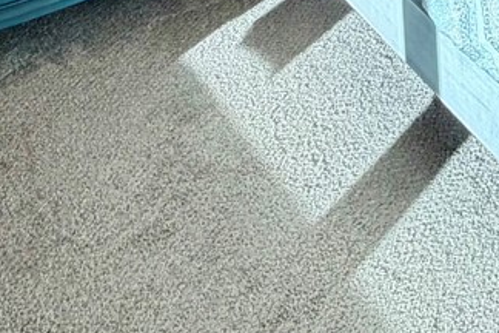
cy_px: -430
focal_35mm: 72
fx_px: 998
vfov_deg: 14.1
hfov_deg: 23.2
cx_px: 730
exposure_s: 1/120
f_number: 2.2
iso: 80
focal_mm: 2.22
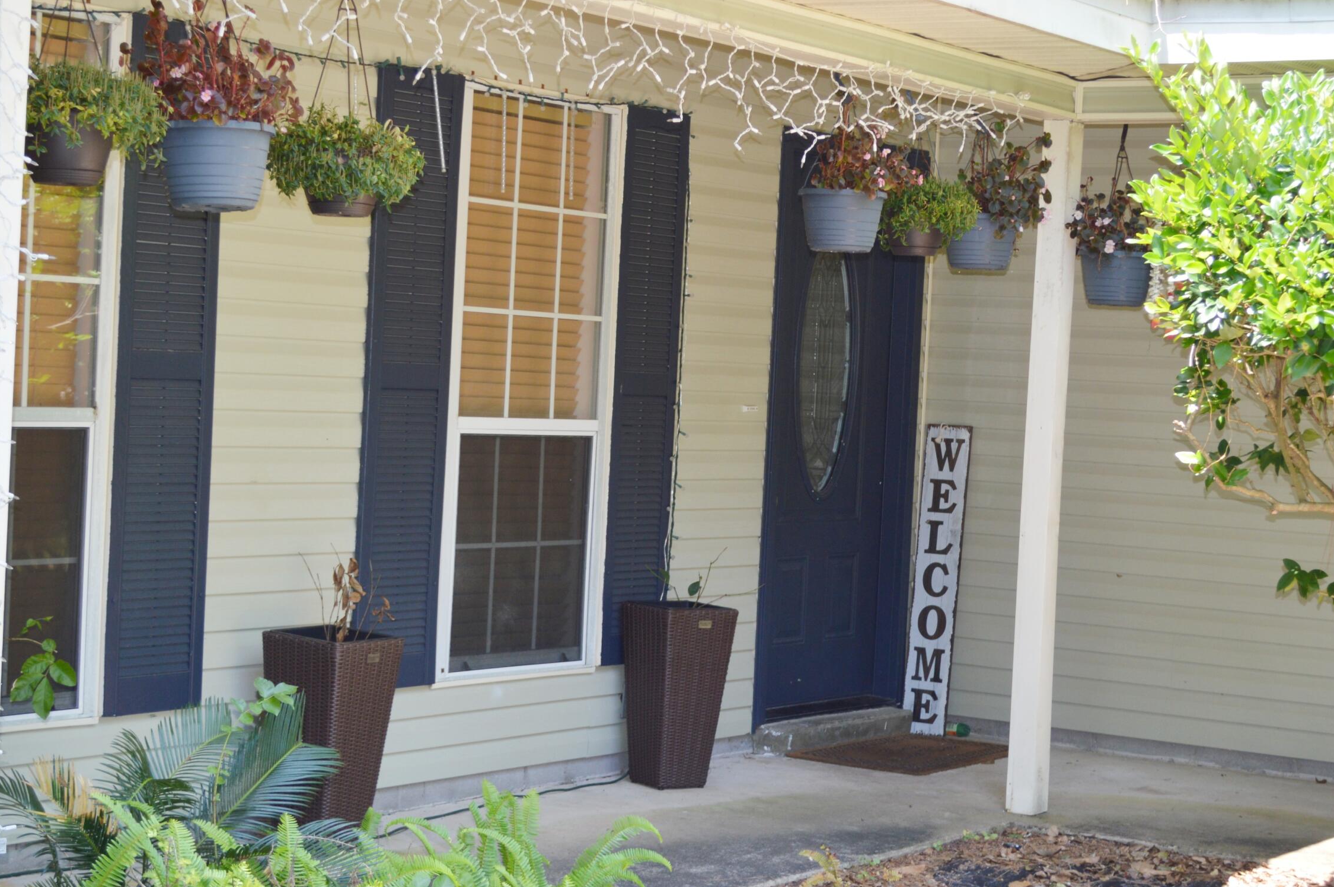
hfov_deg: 28.1
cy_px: 467
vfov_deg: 18.9
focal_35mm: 72
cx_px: 707
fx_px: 2666
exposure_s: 1/125
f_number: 5
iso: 200
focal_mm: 36
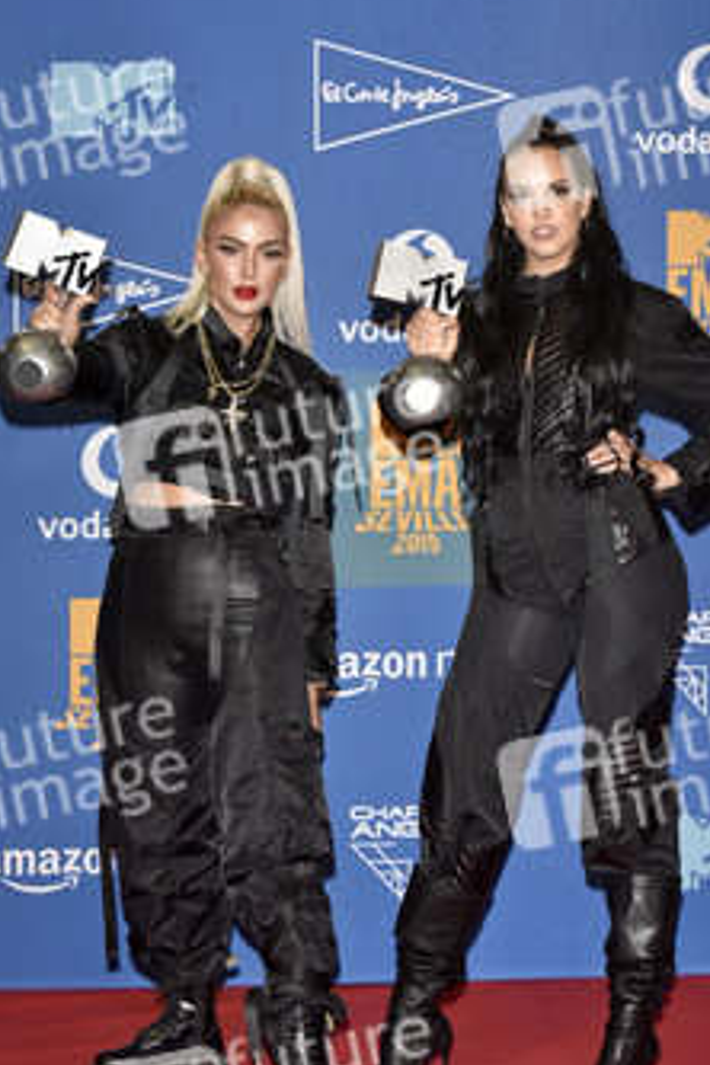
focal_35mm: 96
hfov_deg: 14.3
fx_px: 2840
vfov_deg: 21.2
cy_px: 614
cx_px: 371
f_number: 6.3
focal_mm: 80
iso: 1600
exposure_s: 1/250
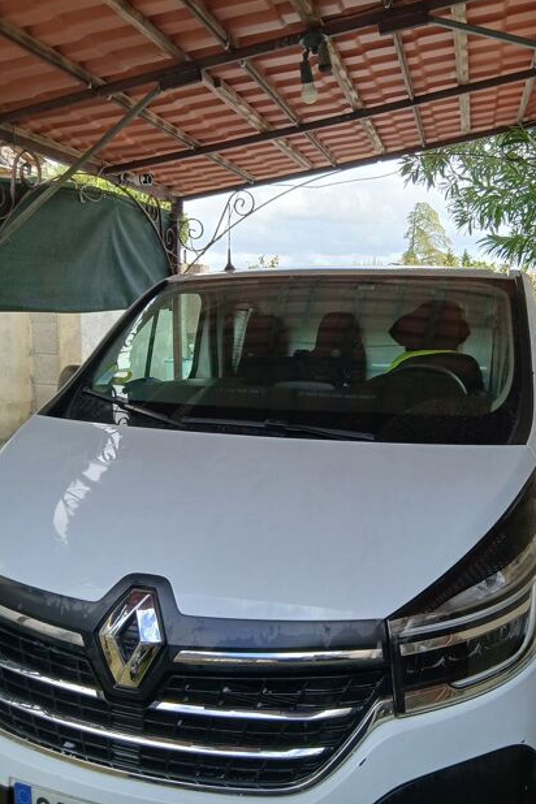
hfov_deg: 46.2
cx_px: 310
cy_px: 398
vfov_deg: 65.5
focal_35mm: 28
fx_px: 625
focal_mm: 3.98
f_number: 1.8
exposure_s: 1/100
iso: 25
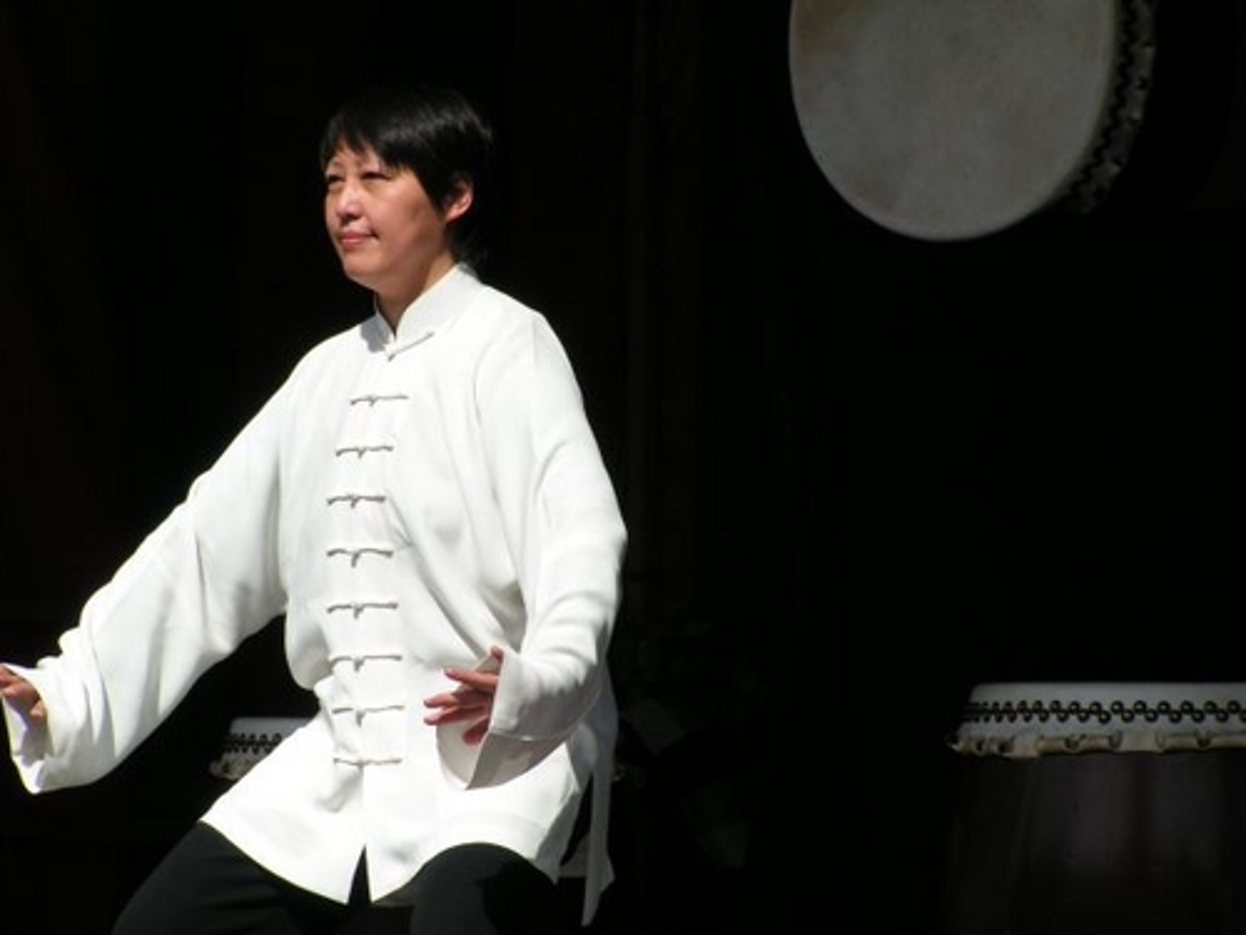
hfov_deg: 7.6
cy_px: 468
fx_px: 9323
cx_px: 623
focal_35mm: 259
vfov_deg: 5.7
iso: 50
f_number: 6.3
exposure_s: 1/500
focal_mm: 43
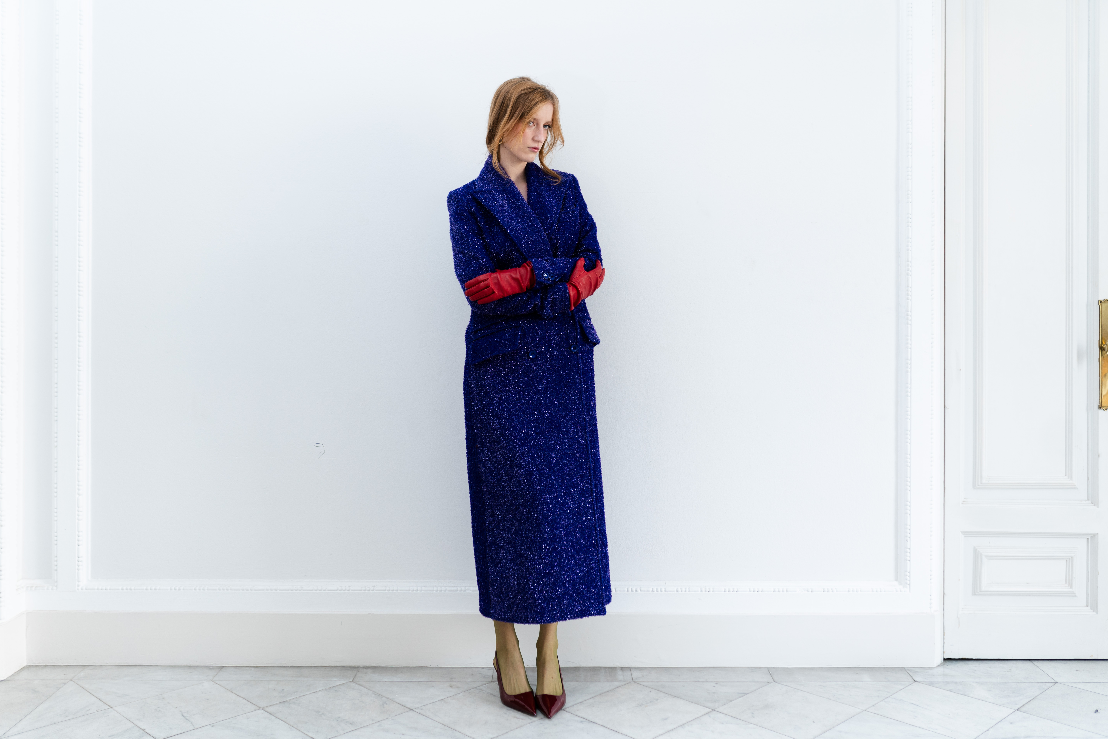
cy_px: 370
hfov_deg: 54.4
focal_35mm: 35
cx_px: 554
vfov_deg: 37.9
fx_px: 1077
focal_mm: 35
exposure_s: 1/125
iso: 200
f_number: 2
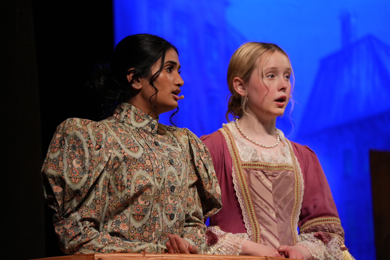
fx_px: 1560
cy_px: 130
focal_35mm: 144
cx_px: 195
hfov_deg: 14.3
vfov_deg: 9.5
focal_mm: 144
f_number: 5
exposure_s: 1/160
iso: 3200
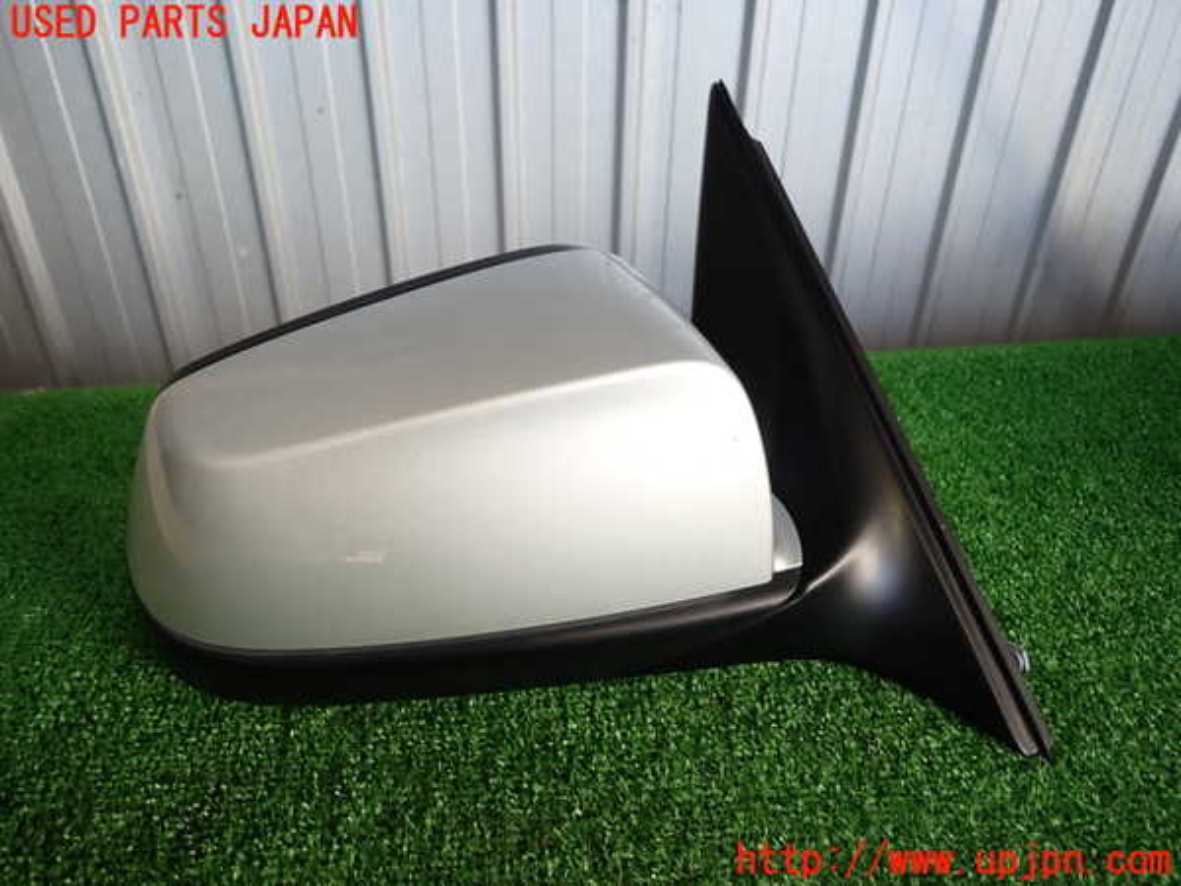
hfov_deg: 69.4
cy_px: 443
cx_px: 590
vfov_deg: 54.9
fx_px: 853
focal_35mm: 25
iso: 100
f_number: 2
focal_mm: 4.5
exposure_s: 1/100
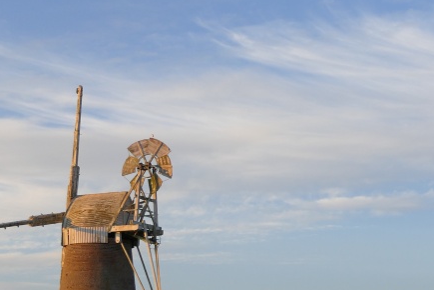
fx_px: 1049
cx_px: 381
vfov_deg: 15.4
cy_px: 288
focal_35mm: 87
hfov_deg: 22.9
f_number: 4
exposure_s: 1/320
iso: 200
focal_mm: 13.5
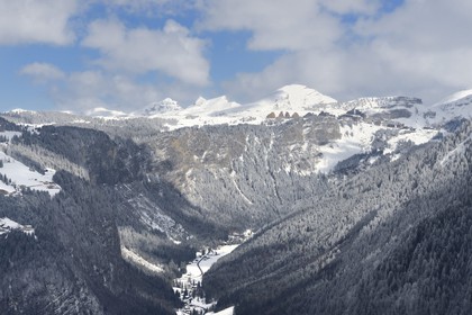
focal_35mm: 82
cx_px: 236
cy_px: 158
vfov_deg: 16.7
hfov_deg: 24.8
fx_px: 1075
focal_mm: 82
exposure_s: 1/800
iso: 200
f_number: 9
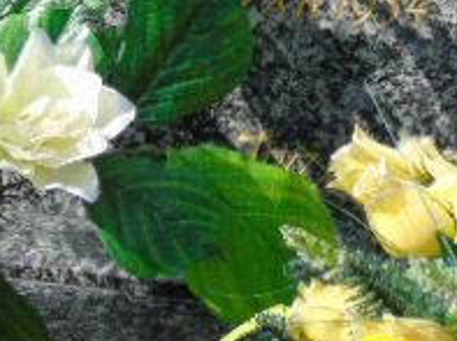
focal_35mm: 267
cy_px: -167
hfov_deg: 7.4
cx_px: 380
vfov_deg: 5.5
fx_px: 3518
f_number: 4.1
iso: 80
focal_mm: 15
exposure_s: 1/500
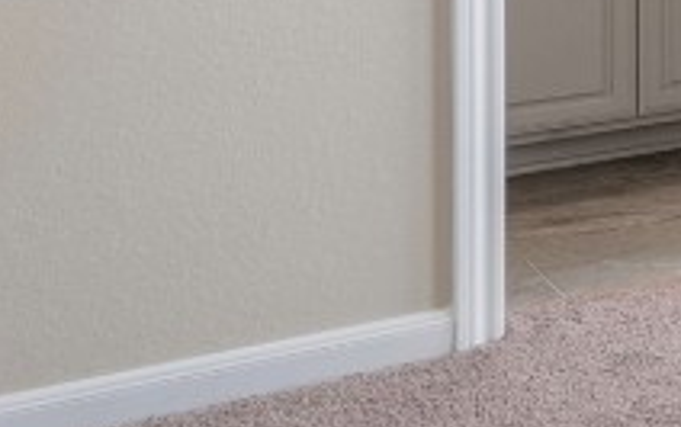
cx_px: 1503
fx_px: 1542
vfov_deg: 14.5
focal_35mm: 83
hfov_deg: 16.2
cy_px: -254
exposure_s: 1/8
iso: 250
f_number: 9
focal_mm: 15
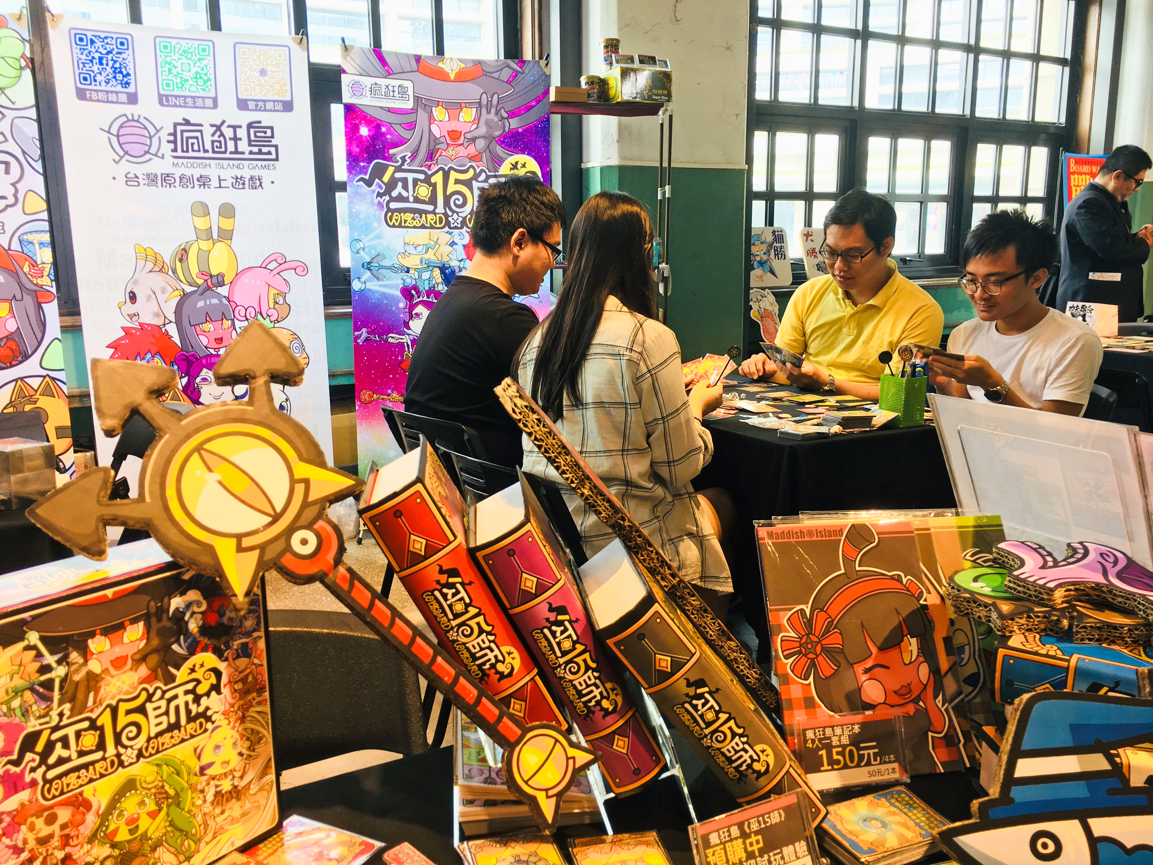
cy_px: 432
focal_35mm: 29
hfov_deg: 61.7
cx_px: 576
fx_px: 966
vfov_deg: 48.2
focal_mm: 4.15
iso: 25
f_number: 2.2
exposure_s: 1/30
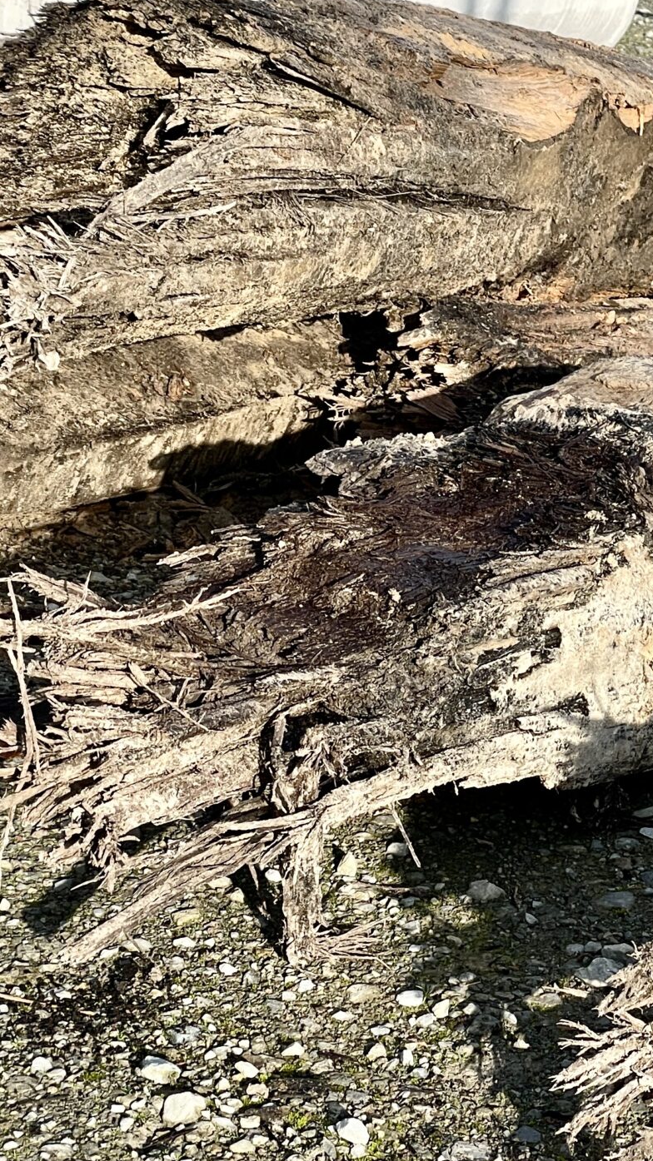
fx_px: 3203
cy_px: 725
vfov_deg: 20.5
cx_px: 745
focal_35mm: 104
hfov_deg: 11.4
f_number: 2
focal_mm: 6
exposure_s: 1/444
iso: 25
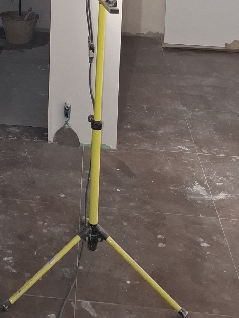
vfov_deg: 27.7
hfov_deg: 22.4
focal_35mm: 64
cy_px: -29
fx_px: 589
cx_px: 26
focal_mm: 5.54
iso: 320
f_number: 1.8
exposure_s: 1/50
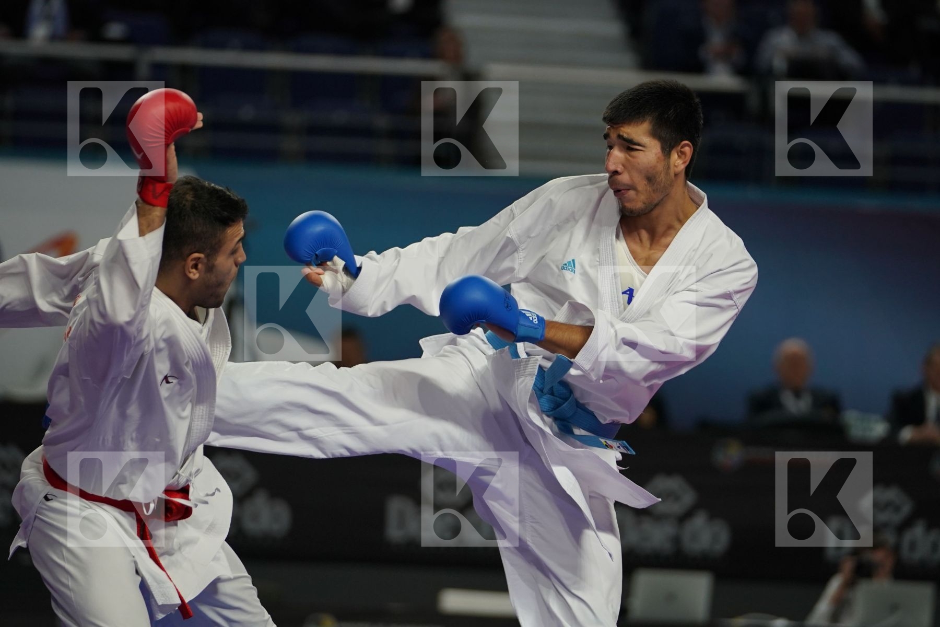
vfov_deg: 5.7
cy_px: 314
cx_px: 470
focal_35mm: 243
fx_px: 6345
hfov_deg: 8.5
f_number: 2.8
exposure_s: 1/1000
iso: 1000
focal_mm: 162
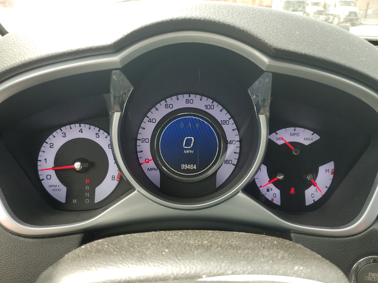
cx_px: 189
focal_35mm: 26
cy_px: 142
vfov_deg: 53.1
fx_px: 284
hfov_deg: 67.3
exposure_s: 1/294
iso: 50
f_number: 1.5
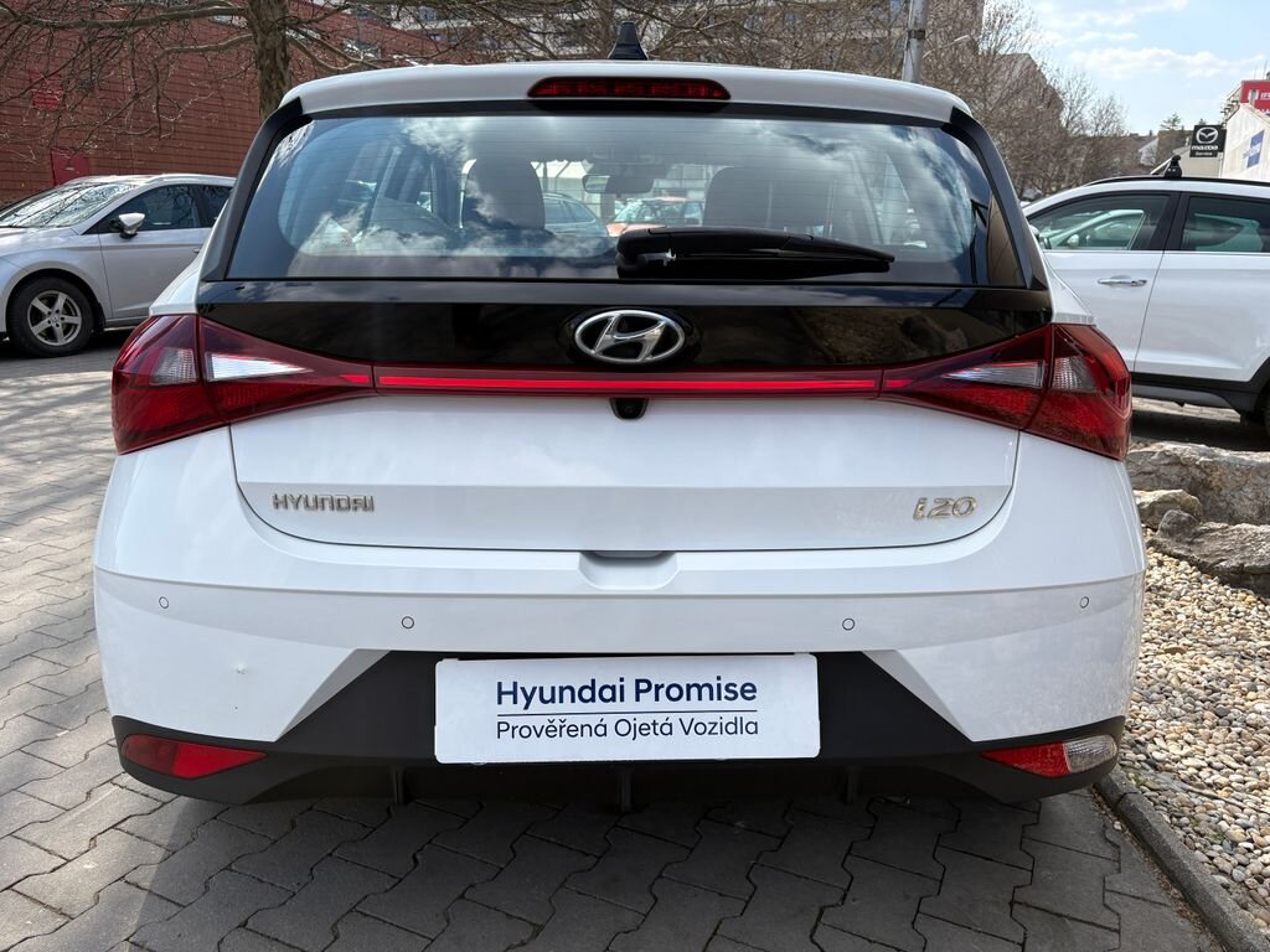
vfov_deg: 53.1
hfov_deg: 67.3
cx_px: 635
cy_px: 476
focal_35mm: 26
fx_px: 954
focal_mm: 5.96
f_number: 1.6
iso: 50
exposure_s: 1/2075
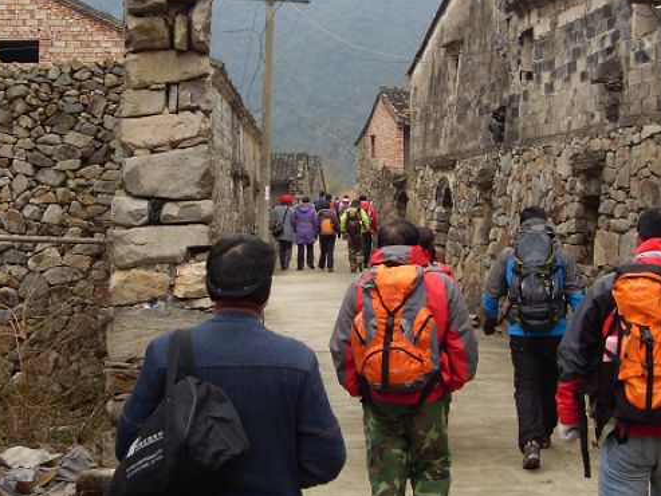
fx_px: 1146
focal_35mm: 60
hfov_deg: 31.9
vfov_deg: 24.3
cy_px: 154
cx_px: 437
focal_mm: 6.3
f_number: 2.8
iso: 80
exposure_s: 1/125
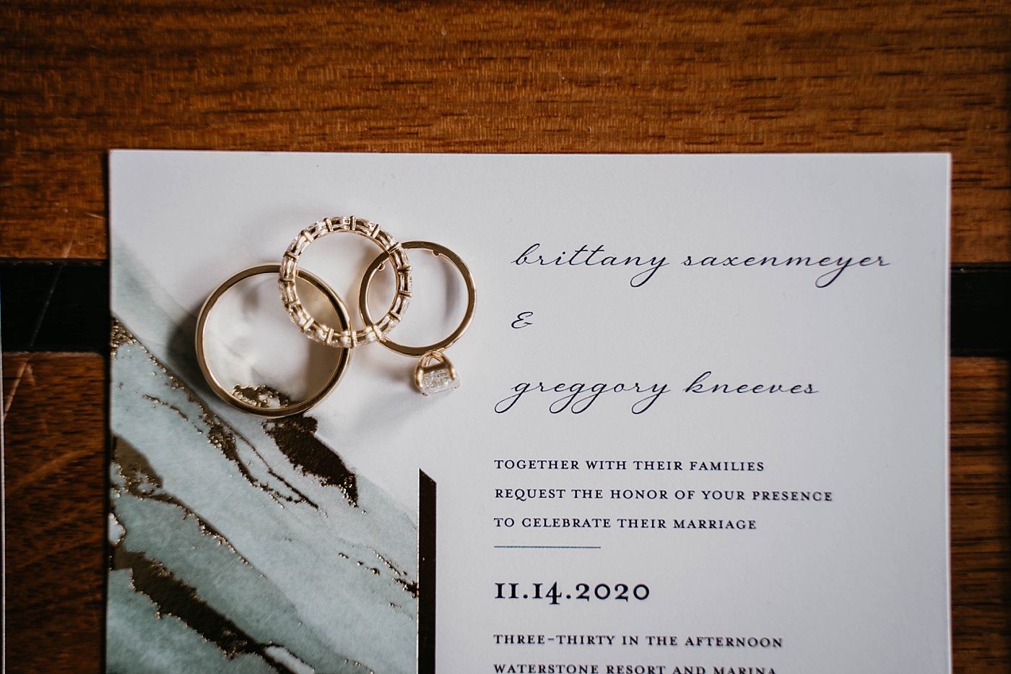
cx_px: 506
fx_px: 2106
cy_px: 337
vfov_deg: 18.2
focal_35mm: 75
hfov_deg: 27.0
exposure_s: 1/125
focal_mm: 75
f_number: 2.8
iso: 200
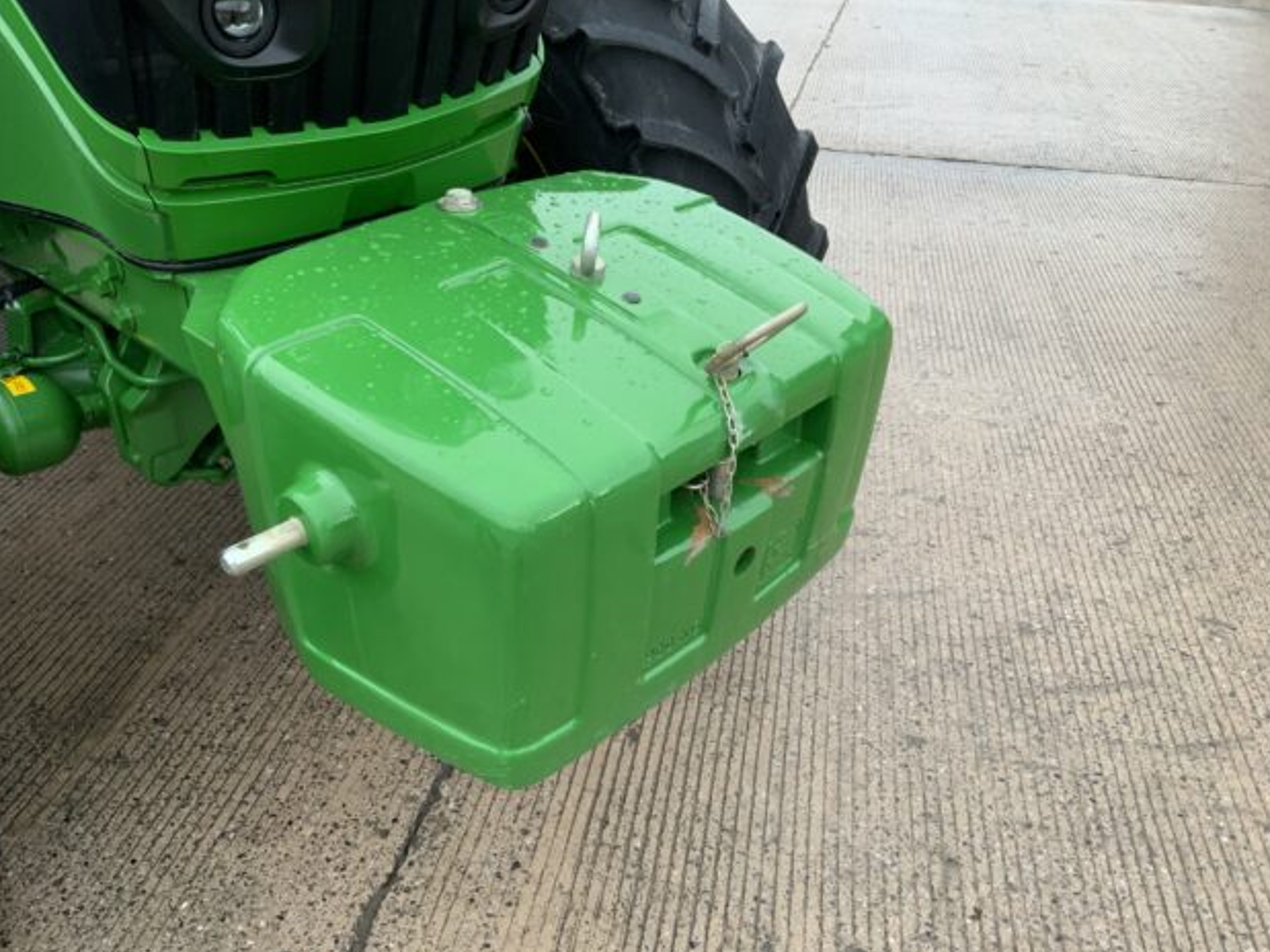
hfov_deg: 60.0
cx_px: 638
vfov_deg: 46.8
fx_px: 1100
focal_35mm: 30
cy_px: 488
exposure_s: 1/122
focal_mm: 3
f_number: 1.8
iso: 32
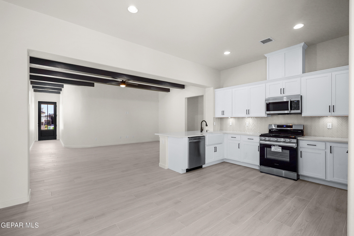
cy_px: 118
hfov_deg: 96.7
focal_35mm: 16
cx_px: 177
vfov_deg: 73.7
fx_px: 157
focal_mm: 16
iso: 640
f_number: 10
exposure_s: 1/25
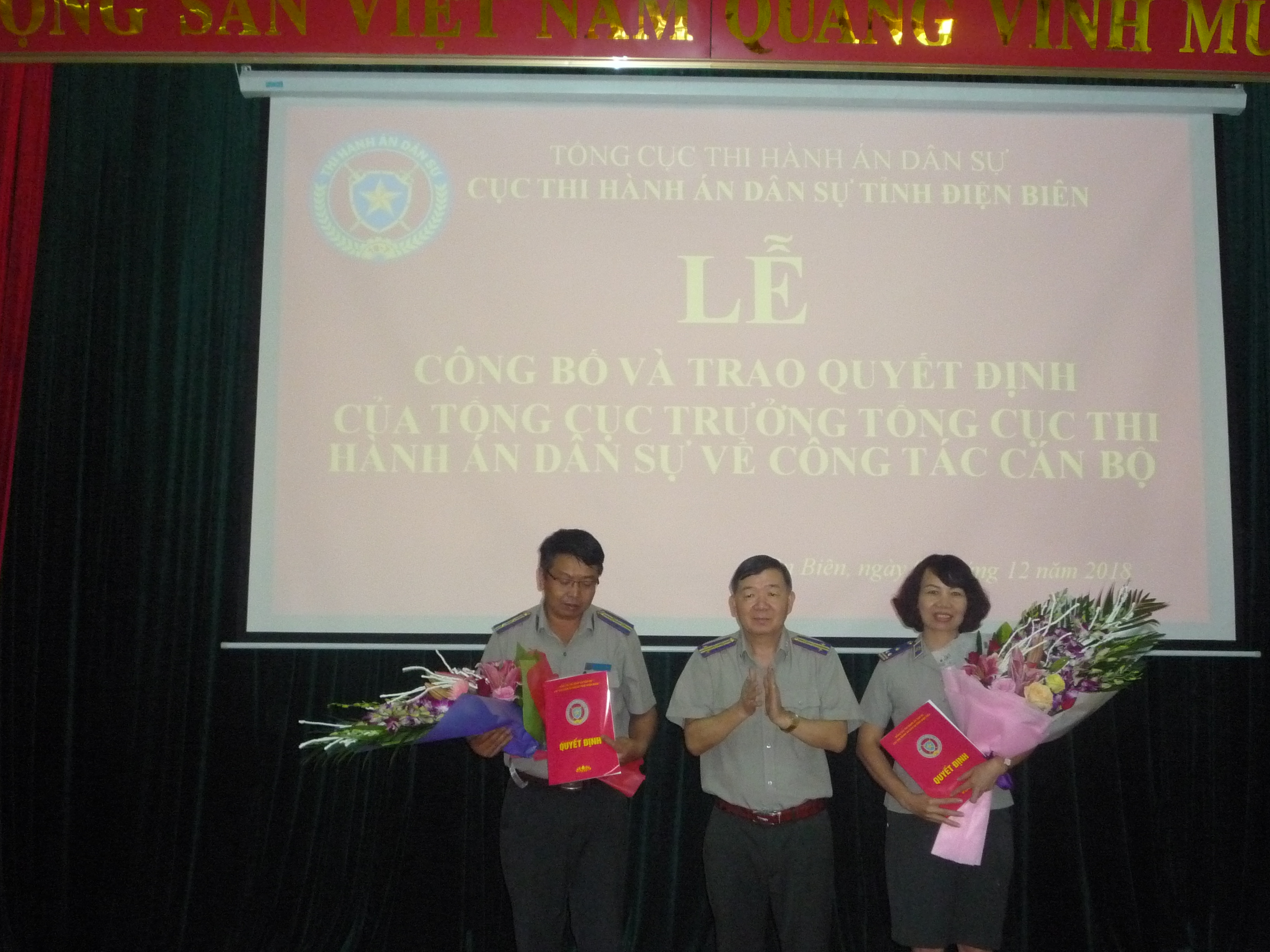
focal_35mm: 37
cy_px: 480
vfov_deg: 38.7
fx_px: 1357
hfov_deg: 50.1
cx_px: 666
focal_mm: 5.8
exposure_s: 1/30
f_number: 3.5
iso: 500
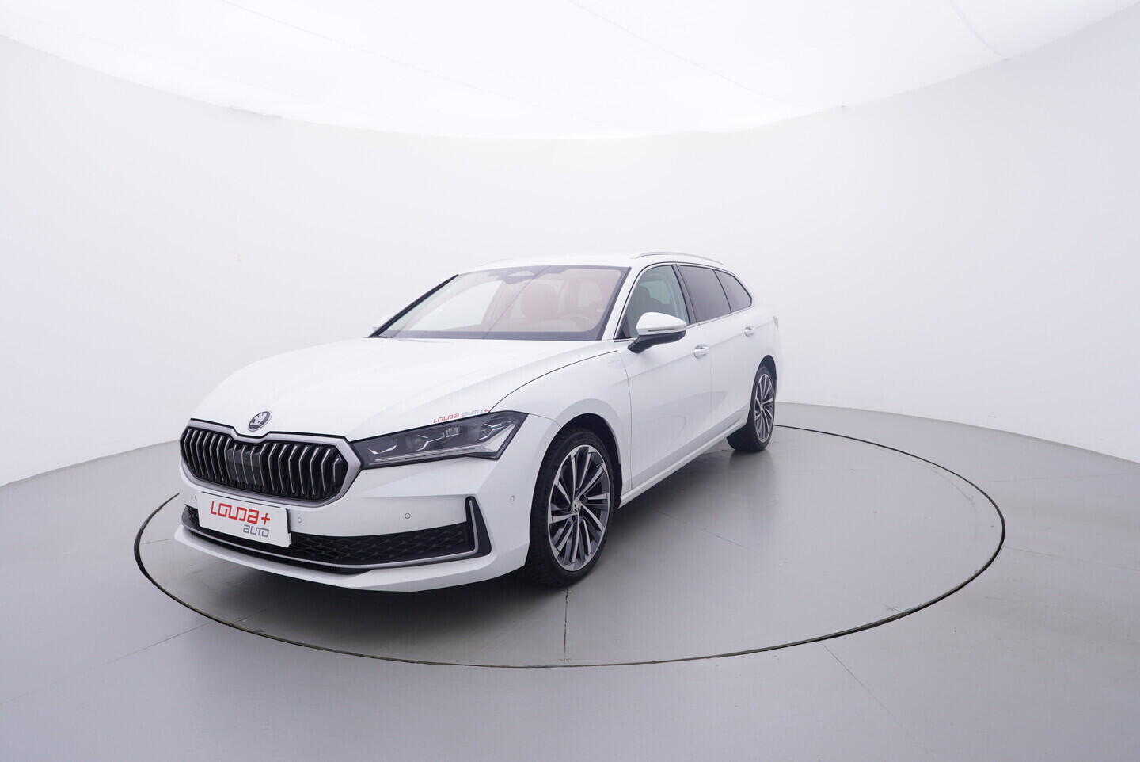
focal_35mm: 22
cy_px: 381
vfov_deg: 56.2
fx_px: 713
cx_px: 570
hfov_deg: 77.3
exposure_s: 1/80
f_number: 5
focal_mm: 15
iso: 200
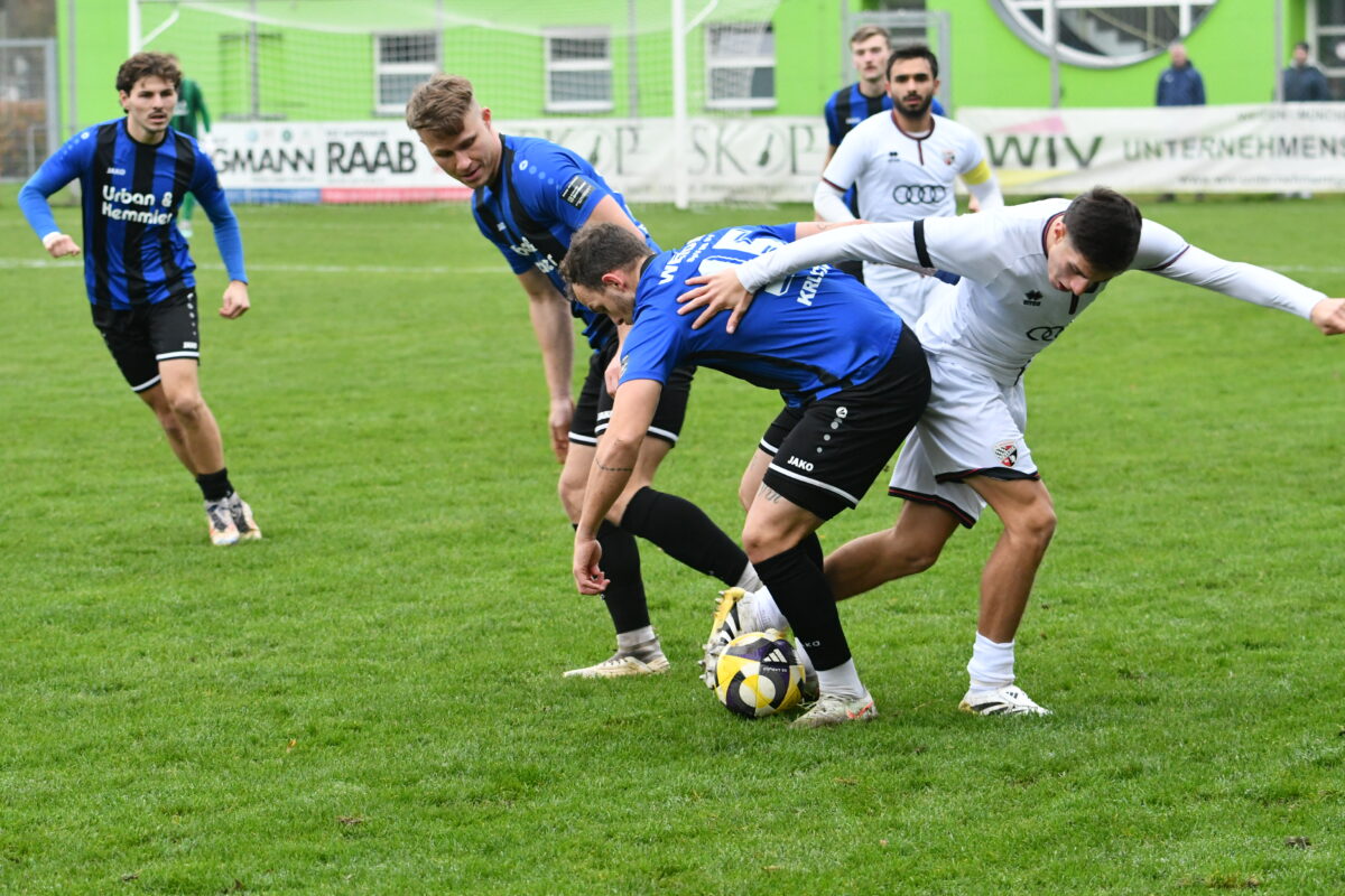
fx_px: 5865
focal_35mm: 157
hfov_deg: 13.1
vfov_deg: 8.7
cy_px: 448
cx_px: 672
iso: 2800
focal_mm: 105
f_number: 4.8
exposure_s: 1/500
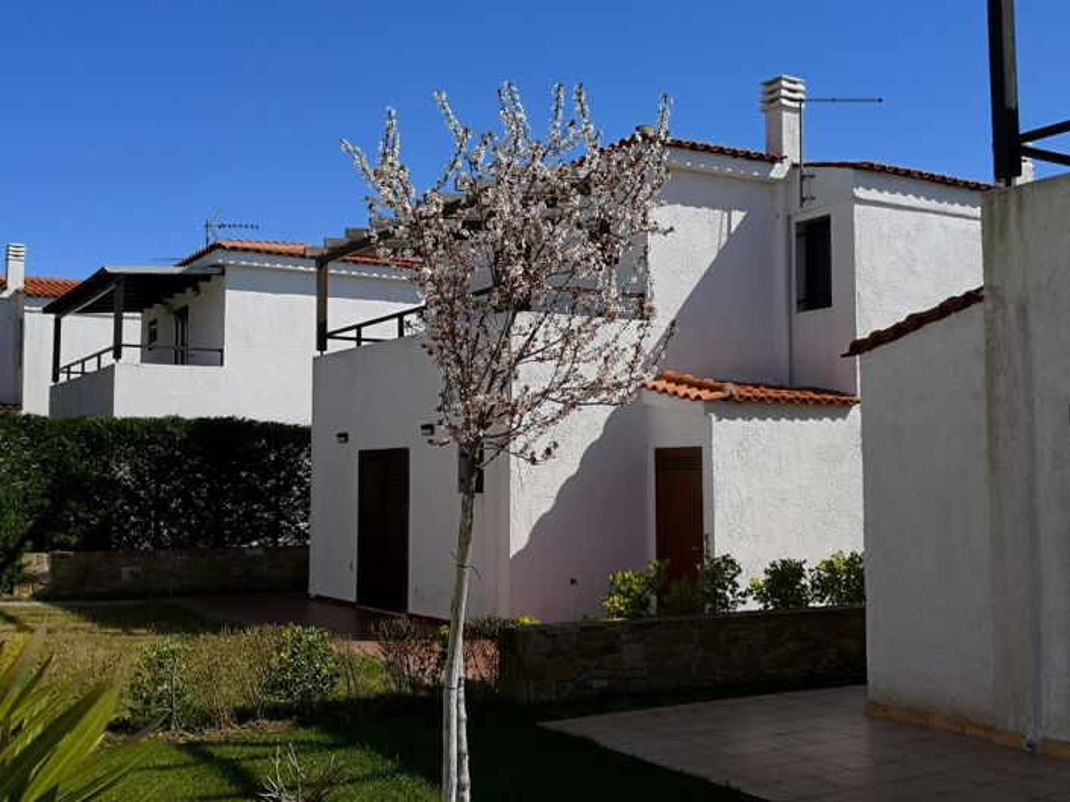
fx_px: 1174
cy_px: 401
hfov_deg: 49.0
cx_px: 535
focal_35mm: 38
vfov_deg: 37.7
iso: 50
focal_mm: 3.95
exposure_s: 1/3003
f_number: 1.6
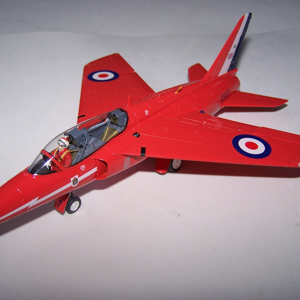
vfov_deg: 37.6
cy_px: 150
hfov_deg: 37.5
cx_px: 140
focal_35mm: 45
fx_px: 441
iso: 80
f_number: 2.8
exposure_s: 1/60
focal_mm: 6.3
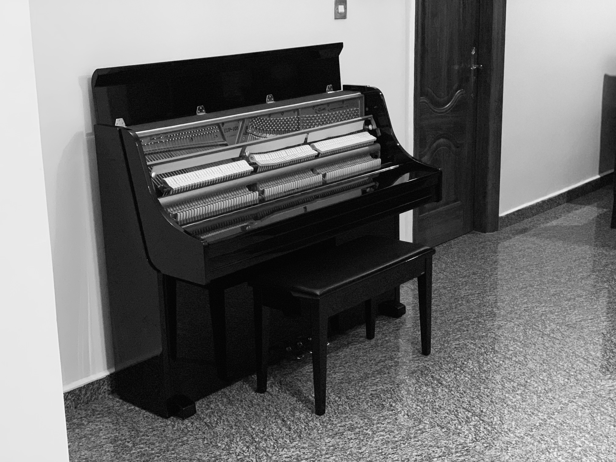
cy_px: 231
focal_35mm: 52
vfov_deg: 28.0
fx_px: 925
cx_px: 308
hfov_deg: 36.8
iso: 640
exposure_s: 1/25
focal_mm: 6
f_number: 2.4
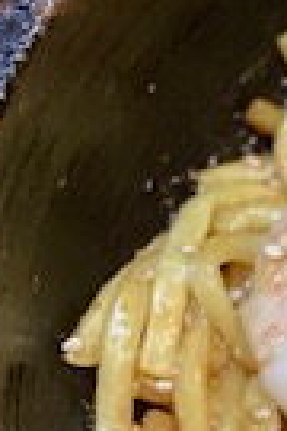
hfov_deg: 5.2
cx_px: 666
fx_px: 3061
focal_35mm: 256
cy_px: 603
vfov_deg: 7.9
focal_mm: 6
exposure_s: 1/24
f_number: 2
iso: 400
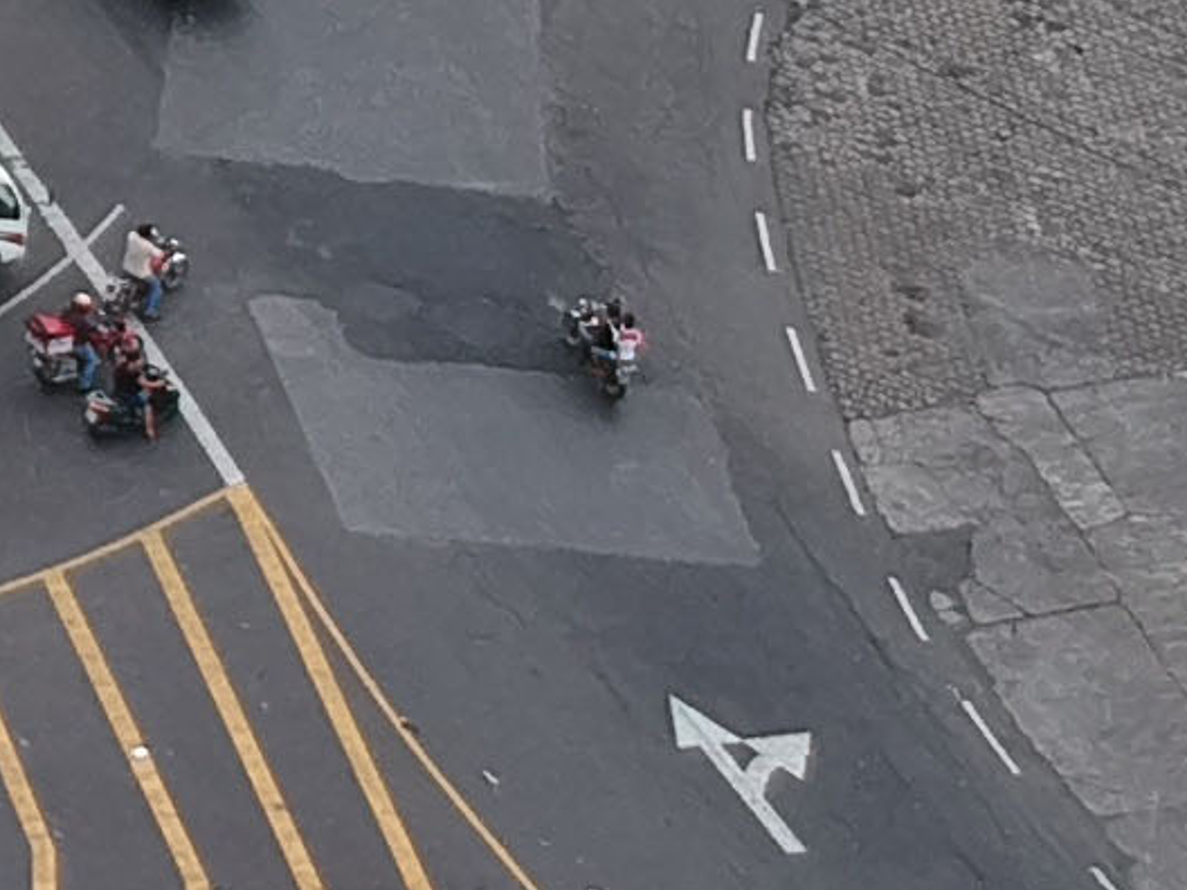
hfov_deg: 9.7
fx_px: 6447
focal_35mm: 188
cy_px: -360
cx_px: -1315
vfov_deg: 7.8
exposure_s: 1/640
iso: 100
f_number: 2.6
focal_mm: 4.49
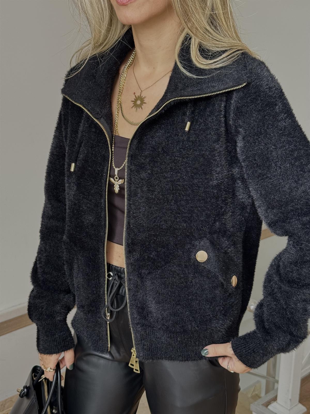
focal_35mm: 48
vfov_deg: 39.7
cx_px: 155
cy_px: 207
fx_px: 573
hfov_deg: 30.3
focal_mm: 6.76
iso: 125
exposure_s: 1/50
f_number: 1.78
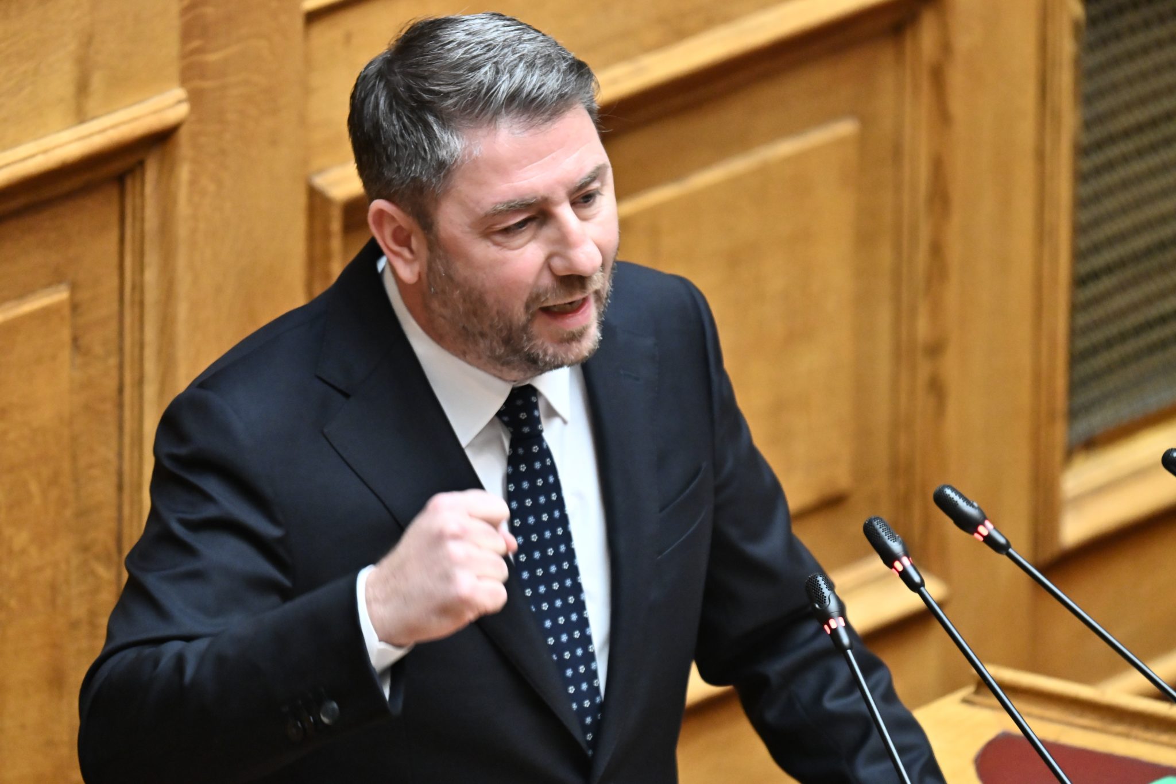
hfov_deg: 3.4
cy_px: 392
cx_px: 588
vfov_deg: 2.3
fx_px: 19597
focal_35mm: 600
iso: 5000
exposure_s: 1/250
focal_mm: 600
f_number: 6.3
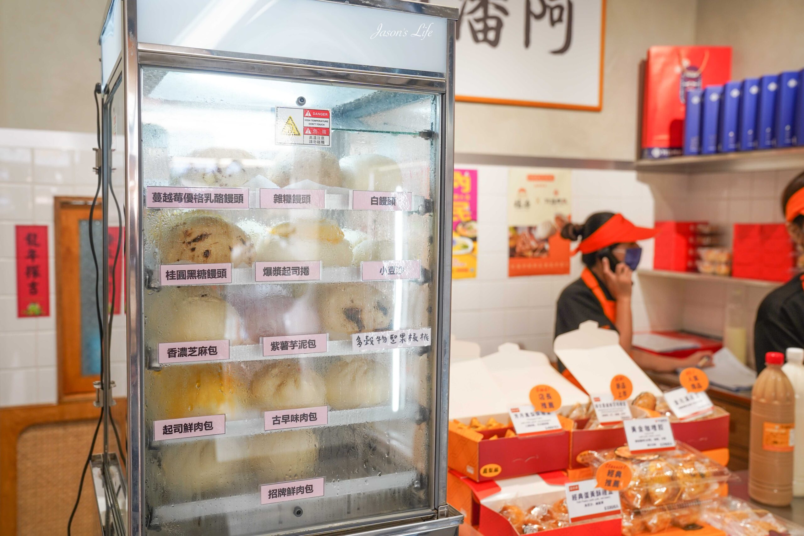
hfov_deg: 54.4
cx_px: 402
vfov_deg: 37.9
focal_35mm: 35
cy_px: 268
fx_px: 782
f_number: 5
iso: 250
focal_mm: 35
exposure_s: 1/40
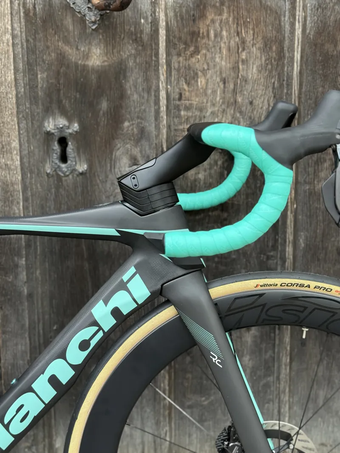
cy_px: 226
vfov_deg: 39.6
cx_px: 170
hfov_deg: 30.3
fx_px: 628
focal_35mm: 48
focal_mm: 6.76
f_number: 1.78
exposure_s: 1/115
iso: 100
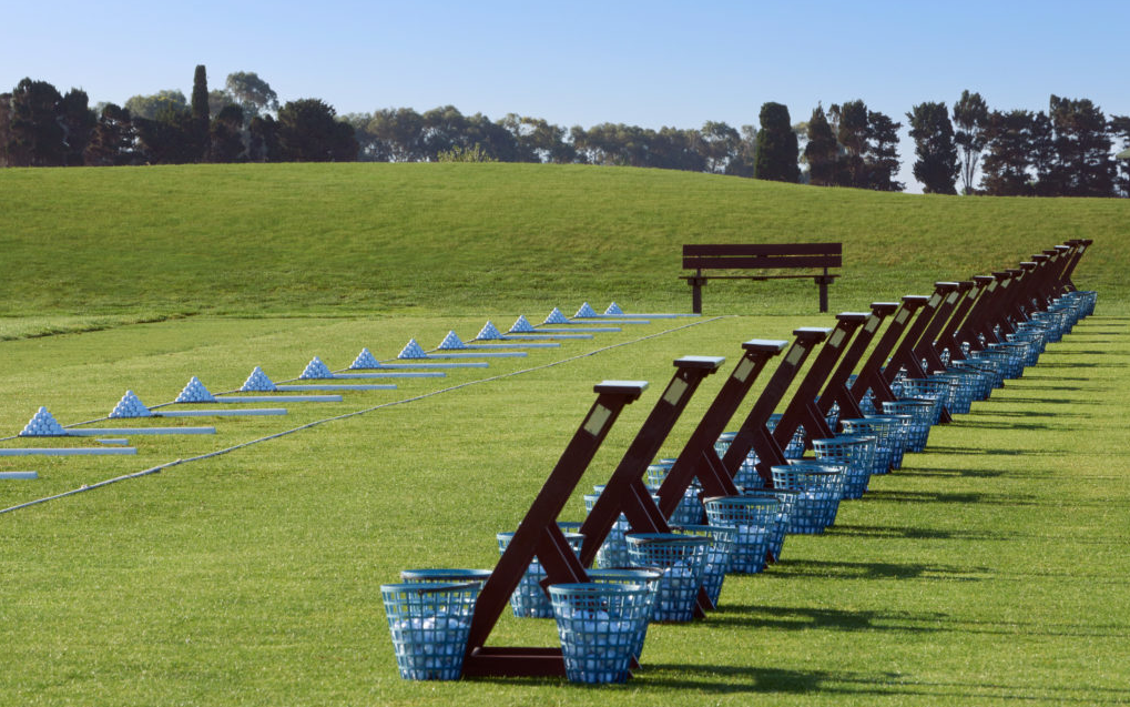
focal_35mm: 211
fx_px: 6498
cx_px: 566
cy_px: 357
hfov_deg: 9.9
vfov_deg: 6.2
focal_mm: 206
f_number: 22
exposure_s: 1/60
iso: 400
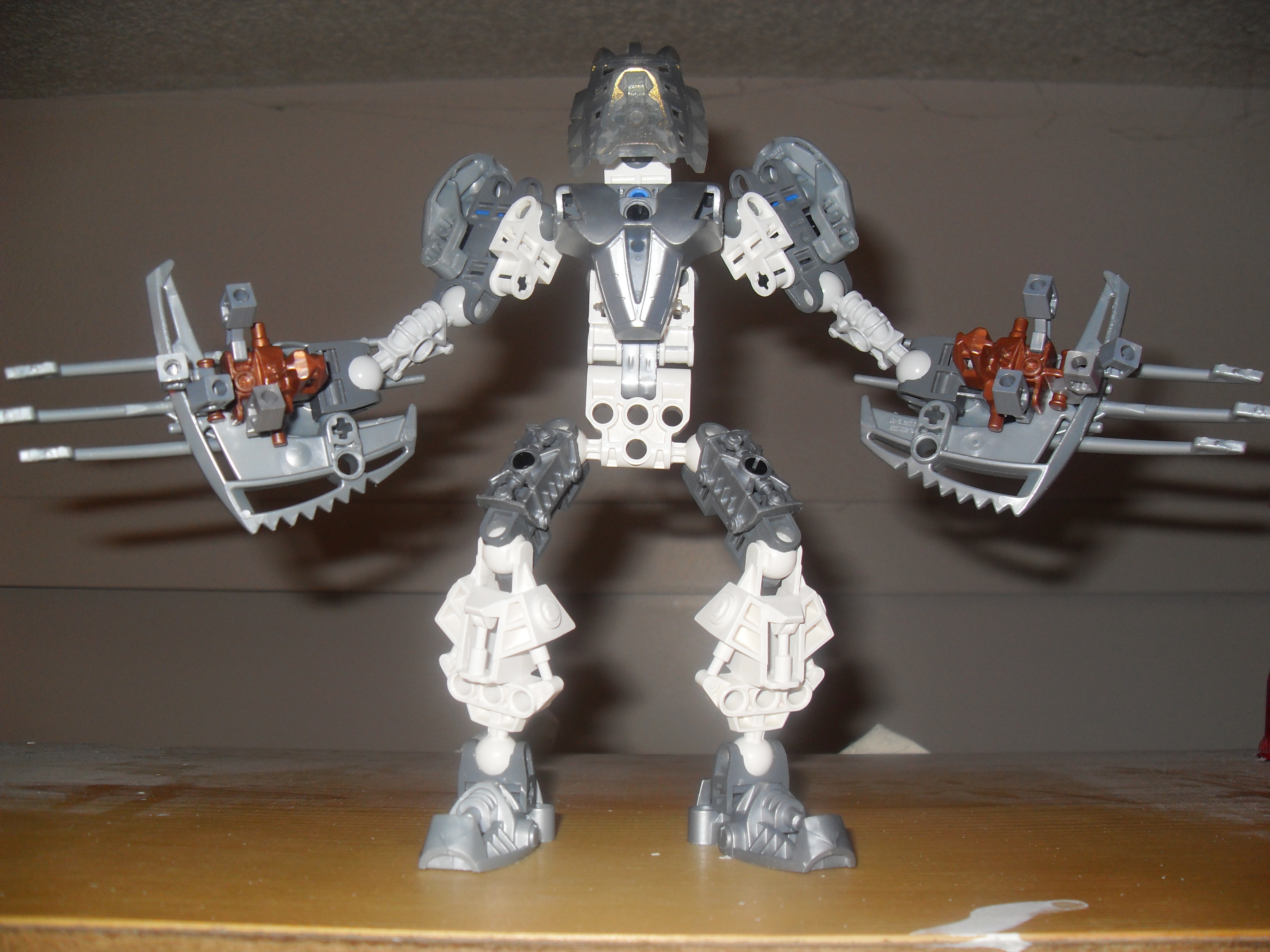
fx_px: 1247
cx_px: 635
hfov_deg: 54.0
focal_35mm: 34
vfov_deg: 41.8
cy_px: 476
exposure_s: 1/45
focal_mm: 6.3
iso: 100
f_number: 2.8
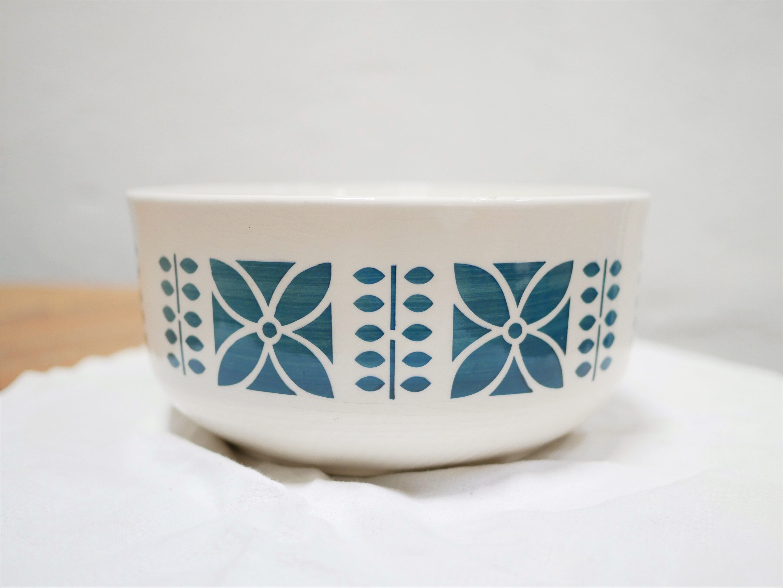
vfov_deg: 36.0
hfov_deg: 46.8
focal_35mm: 40
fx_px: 905
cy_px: 294
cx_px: 392
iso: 640
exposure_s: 1/60
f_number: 1.7
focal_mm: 20
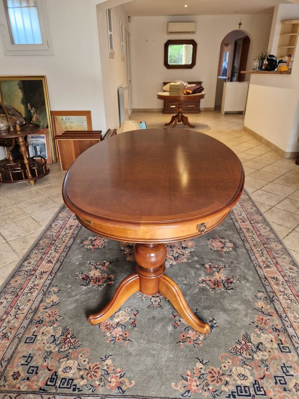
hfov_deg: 58.9
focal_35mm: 23
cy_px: 200
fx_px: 265
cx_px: 150
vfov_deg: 73.9
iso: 400
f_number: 1.8
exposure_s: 1/100
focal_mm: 5.4
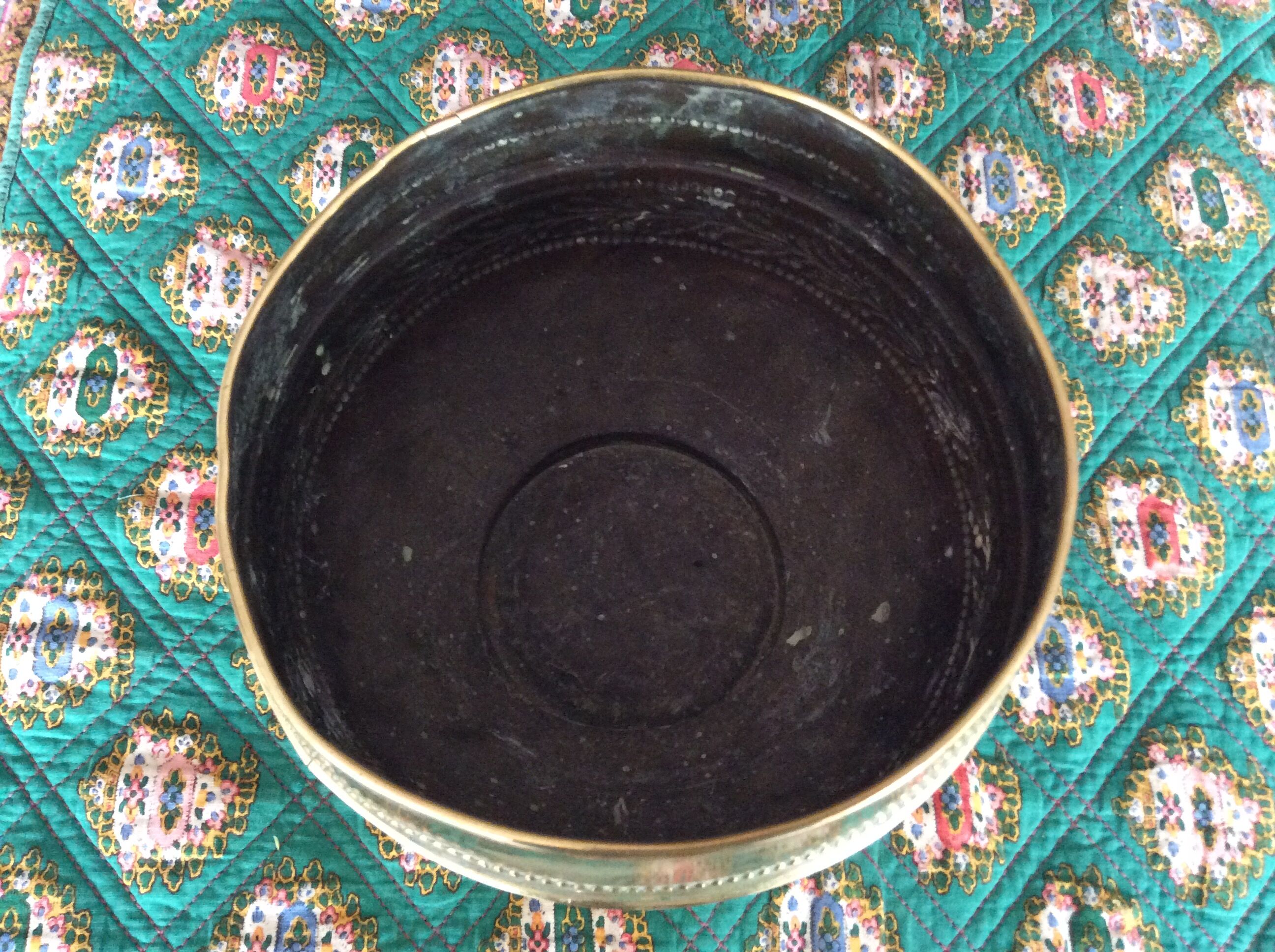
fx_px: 1177
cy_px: 476
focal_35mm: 32
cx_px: 638
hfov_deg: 56.9
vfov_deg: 44.1
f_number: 2.4
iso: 320
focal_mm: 3.3
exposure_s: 1/17
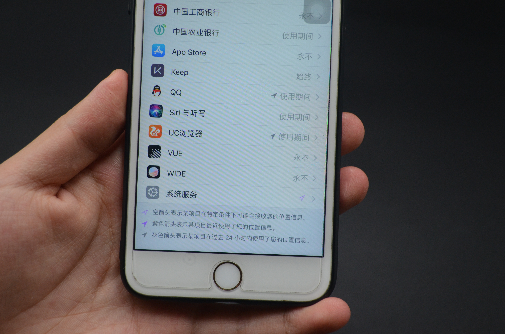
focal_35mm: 45
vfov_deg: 29.7
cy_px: 167
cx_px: 252
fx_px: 630
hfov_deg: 43.7
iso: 1000
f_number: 4.5
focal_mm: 30
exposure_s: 1/500
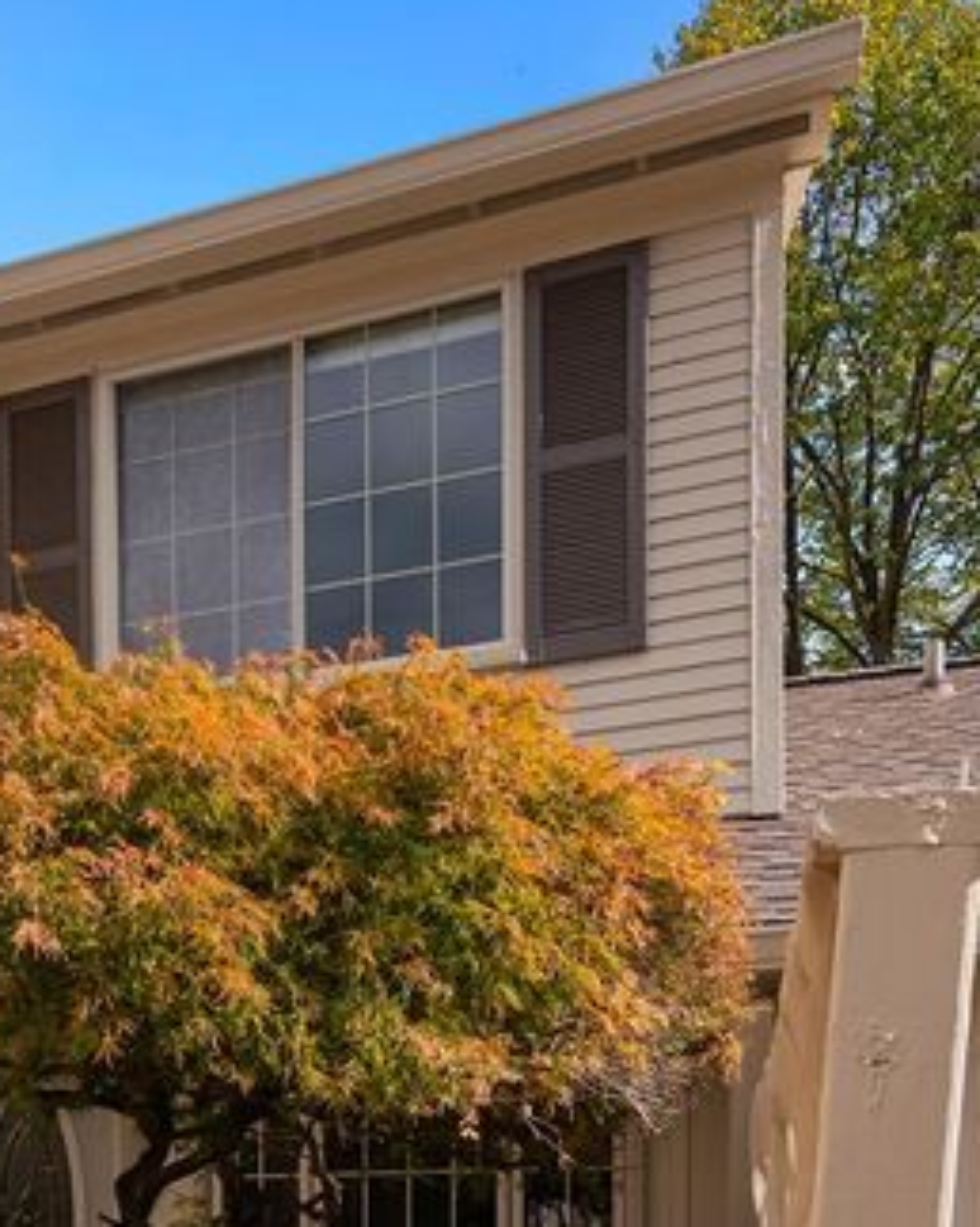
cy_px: 1259
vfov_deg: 41.8
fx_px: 1343
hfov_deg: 38.3
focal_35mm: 37
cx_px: 171
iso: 320
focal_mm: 17
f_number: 9
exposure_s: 1/1000
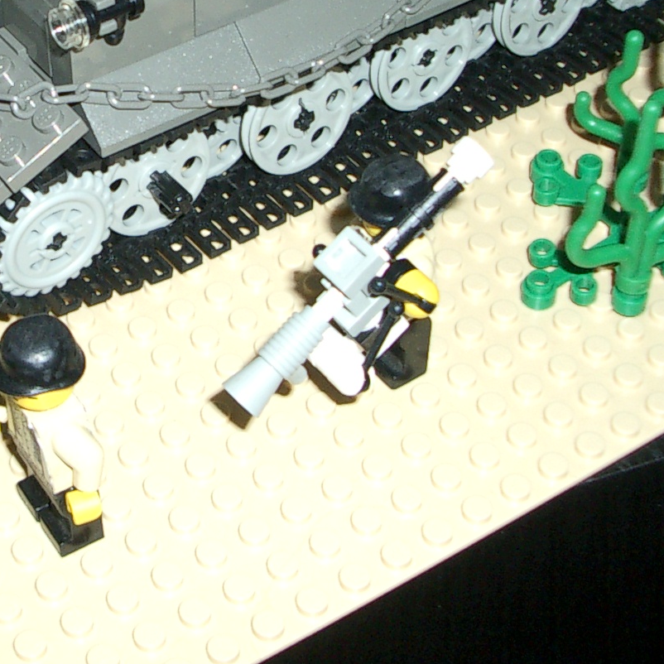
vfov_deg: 21.5
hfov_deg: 21.6
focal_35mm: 79
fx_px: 1714
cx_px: 103
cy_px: 75
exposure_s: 1/40
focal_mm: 5.8
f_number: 2.6
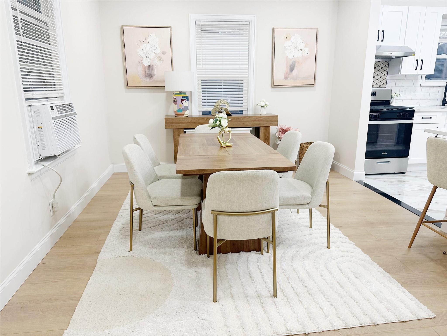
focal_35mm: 24
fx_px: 310
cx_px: 224
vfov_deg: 56.8
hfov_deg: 71.6
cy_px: 168
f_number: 1.78
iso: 125
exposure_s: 1/120
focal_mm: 6.86
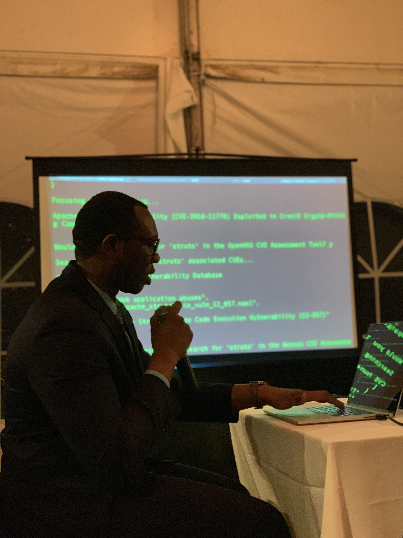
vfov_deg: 36.8
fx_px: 807
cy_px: 269
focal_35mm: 52
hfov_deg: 28.0
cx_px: 202
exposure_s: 1/30
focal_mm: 6
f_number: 2.4
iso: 640
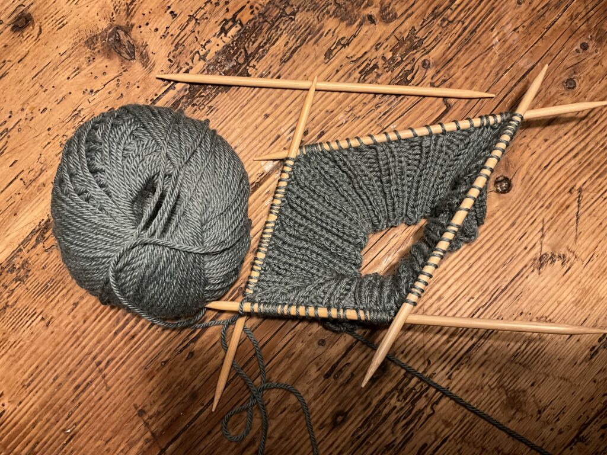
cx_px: 304
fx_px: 509
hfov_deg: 61.7
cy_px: 228
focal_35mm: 29
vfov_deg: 48.2
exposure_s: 1/60
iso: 125
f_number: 1.8
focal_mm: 3
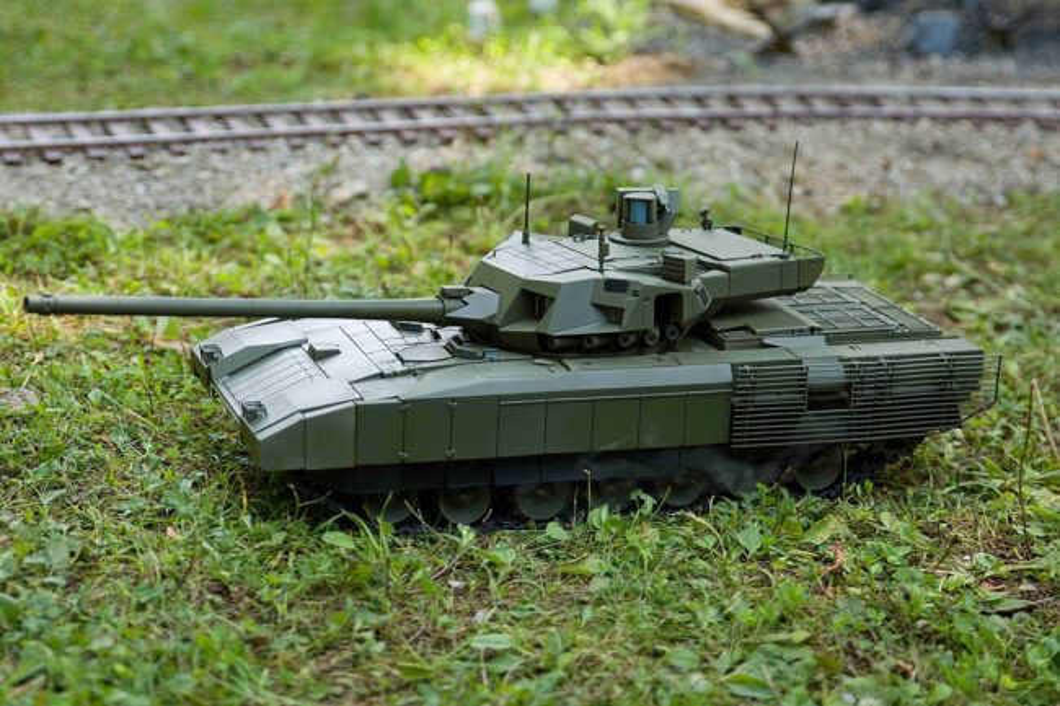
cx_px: 530
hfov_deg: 23.4
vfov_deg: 15.7
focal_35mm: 87
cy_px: 353
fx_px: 2561
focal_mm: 58
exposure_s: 1/250
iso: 100
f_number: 2.8
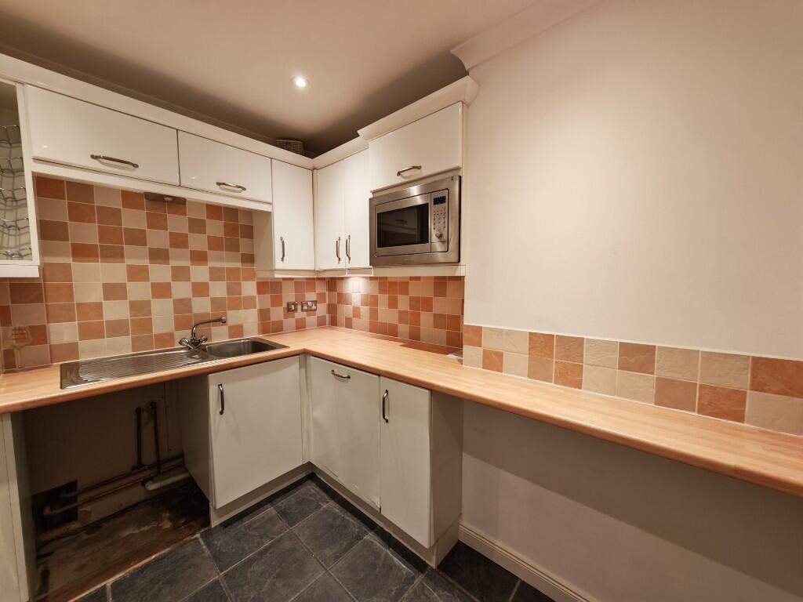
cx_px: 402
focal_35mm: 12
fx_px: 278
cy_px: 301
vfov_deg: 94.5
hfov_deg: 110.5
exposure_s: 1/33
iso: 320
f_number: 2
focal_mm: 1.82
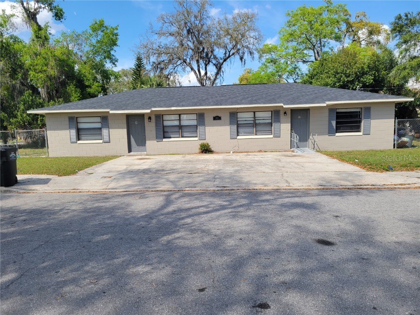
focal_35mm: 26
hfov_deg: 67.3
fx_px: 315
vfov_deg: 53.1
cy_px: 158
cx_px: 210
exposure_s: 1/1559
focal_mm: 5.4
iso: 40
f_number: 1.8
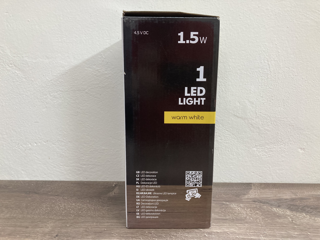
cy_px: 120
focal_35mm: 28
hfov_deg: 63.4
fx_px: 259
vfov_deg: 49.7
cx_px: 160
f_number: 1.8
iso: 125
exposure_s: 1/50
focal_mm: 3.99
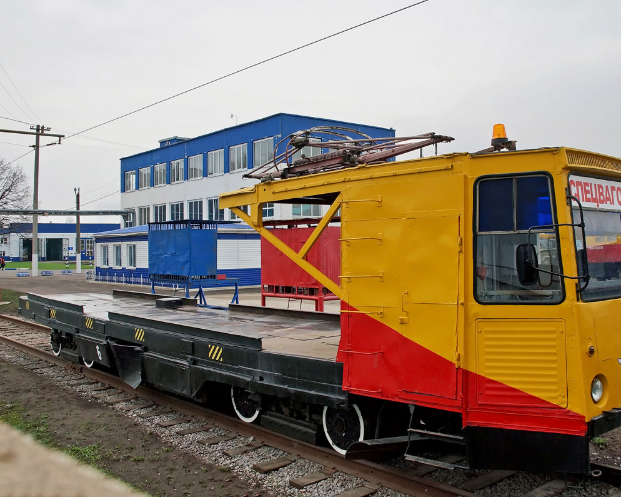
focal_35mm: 34
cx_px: 365
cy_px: 249
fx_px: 625
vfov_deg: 43.4
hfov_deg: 52.6
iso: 400
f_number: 5.6
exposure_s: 1/500
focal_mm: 20
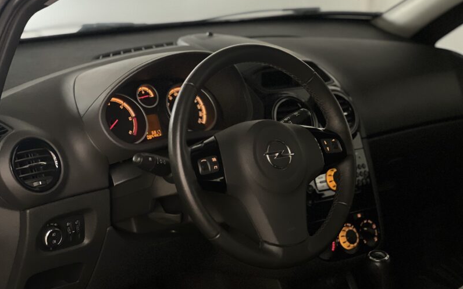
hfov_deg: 25.2
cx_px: 231
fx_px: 1035
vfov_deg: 15.9
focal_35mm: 82
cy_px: 128
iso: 400
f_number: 2.8
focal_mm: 9
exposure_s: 1/24
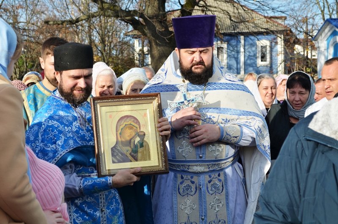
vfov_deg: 16.5
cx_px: 169
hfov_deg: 24.7
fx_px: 773
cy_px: 112
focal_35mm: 82
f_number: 8
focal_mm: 55
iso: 110
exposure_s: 1/250
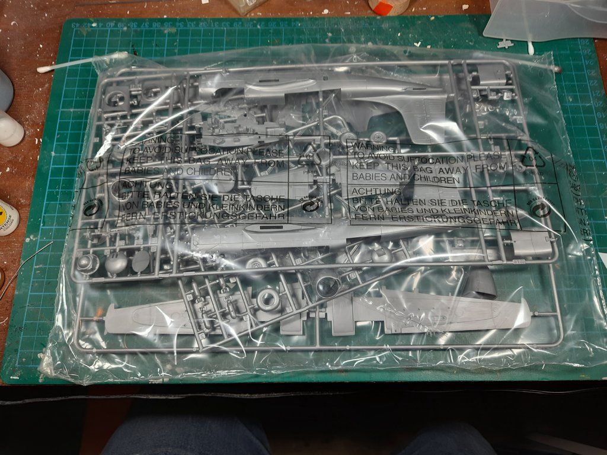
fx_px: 421
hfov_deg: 71.6
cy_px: 228
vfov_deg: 56.8
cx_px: 304
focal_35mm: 24
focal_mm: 5.23
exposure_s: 1/50
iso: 40
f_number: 1.8
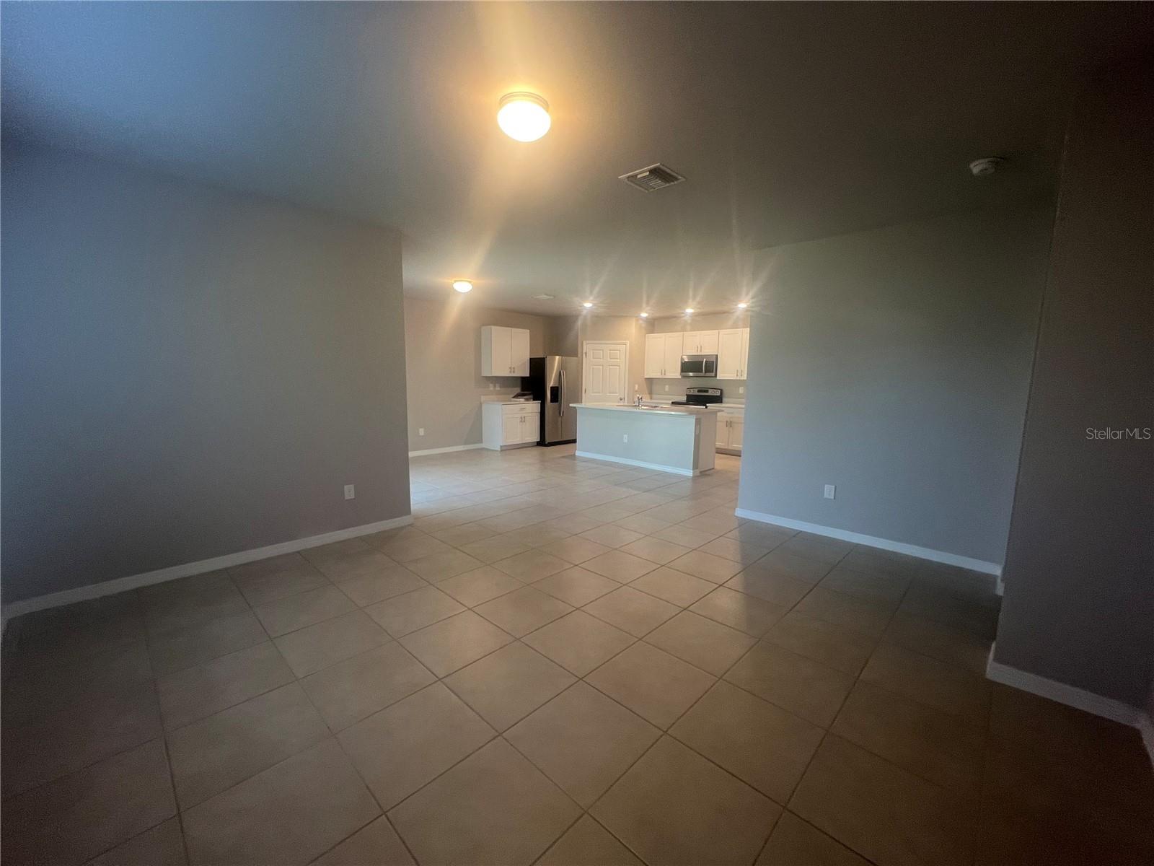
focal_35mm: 13
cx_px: 577
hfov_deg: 106.2
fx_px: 433
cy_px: 433
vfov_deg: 89.9
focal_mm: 1.57
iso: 125
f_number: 1.8
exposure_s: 1/60
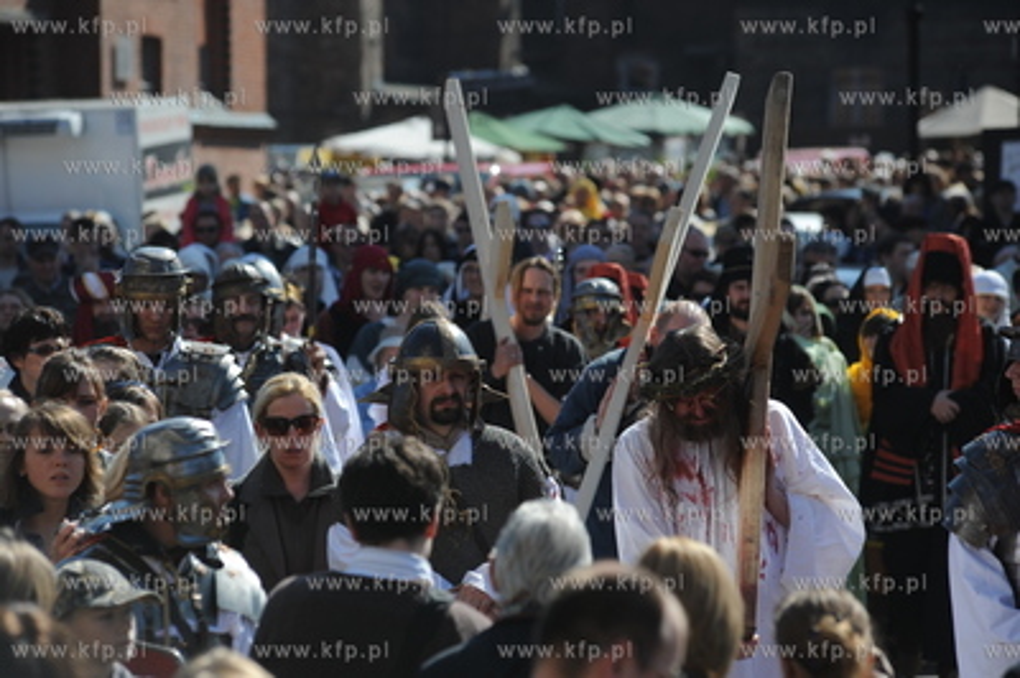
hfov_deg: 10.3
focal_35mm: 200
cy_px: 339
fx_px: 5662
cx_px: 510
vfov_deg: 6.9
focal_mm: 200
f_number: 5.6
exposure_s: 1/1600
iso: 400
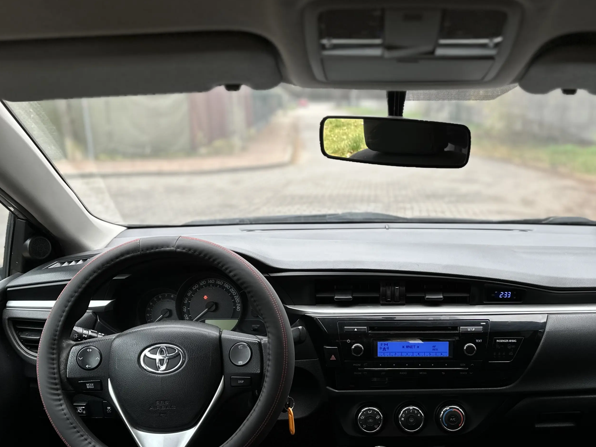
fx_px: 637
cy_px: 312
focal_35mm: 37
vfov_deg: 38.1
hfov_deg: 49.5
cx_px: 385
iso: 64
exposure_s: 1/121
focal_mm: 6.86
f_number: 1.78
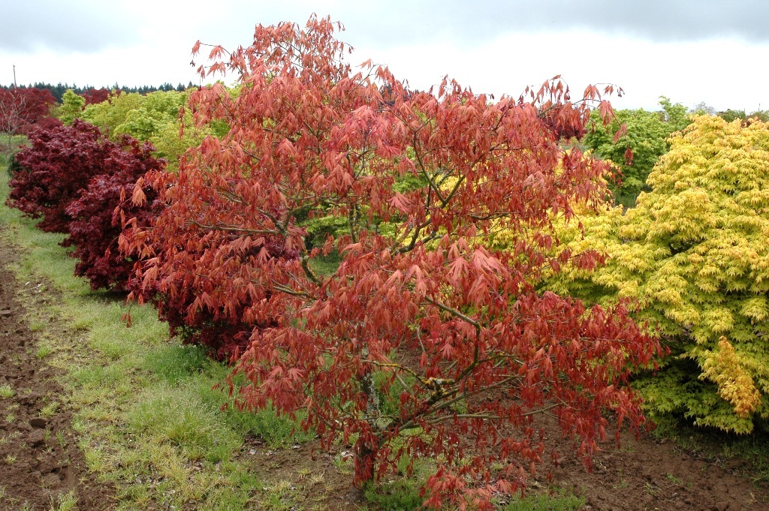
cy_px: 256
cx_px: 384
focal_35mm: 36
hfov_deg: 53.2
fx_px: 768
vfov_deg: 36.8
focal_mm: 24
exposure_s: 1/200
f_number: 7.1
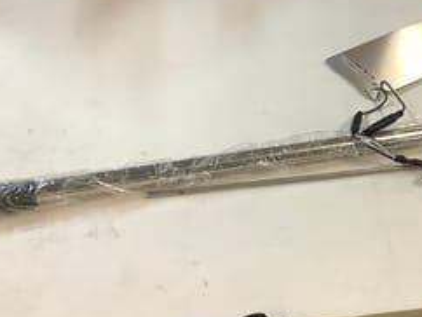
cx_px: 324
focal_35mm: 64
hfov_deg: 29.7
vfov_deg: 23.0
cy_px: 135
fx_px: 781
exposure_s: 1/50
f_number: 2.4
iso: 200
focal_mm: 3.3
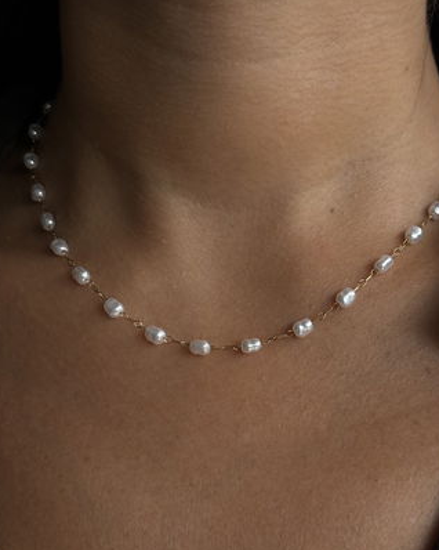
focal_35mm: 68
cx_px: 244
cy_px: 295
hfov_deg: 22.5
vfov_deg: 27.9
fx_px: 1105
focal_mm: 5.96
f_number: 1.6
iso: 32
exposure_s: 1/121
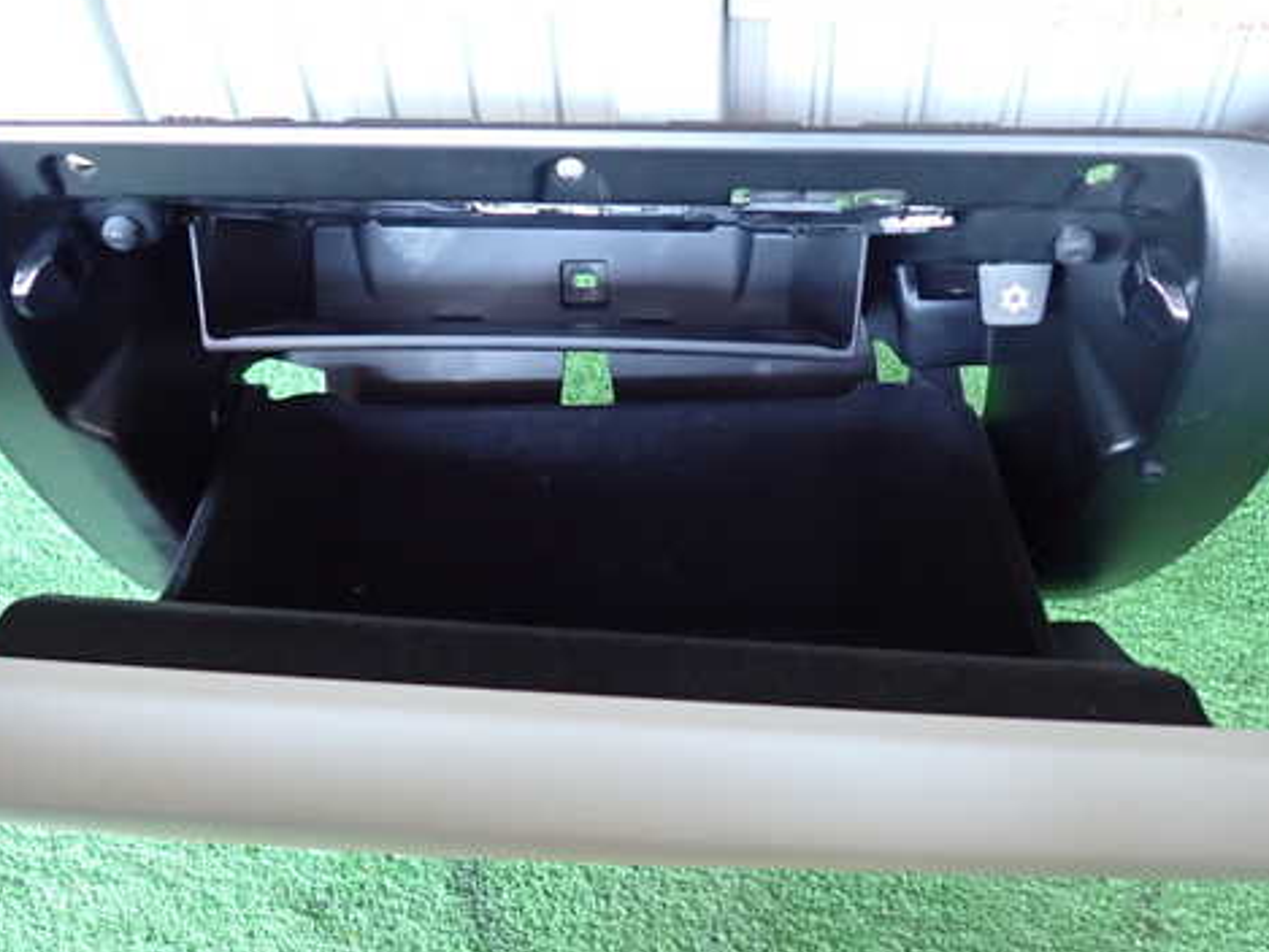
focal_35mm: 32
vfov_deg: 44.2
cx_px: 609
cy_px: 457
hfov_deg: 56.8
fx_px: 1173
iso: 500
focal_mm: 4.5
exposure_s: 1/30
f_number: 2
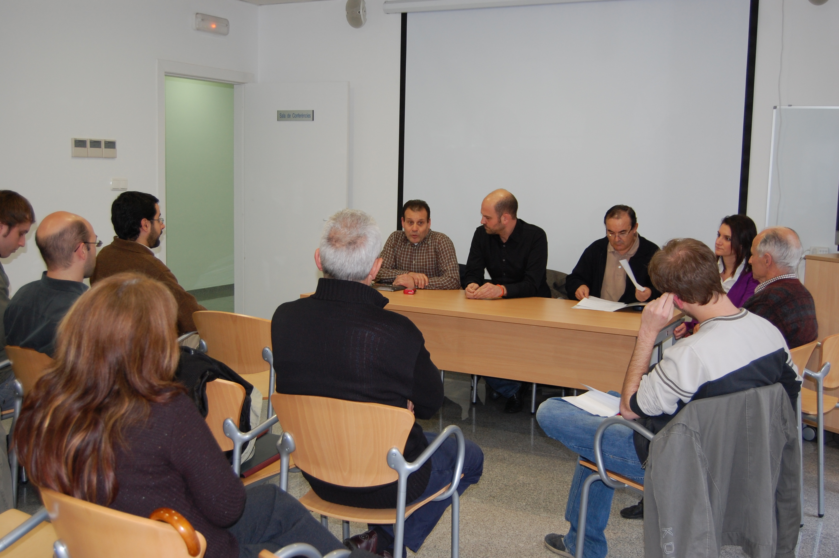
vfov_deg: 34.1
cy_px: 279
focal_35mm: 39
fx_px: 908
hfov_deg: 49.6
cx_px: 420
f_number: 4.2
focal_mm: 26
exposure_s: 1/60
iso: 400
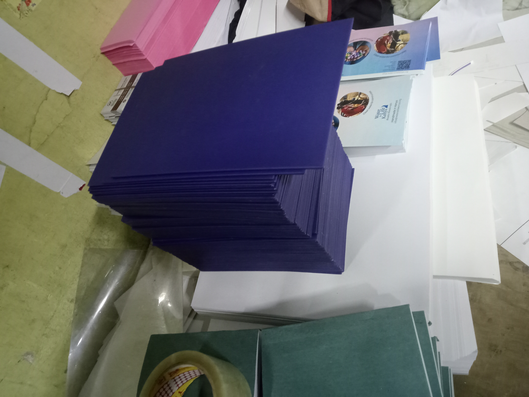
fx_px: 428
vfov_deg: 49.7
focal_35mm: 28
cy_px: 198
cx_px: 264
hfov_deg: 63.4
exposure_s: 1/25
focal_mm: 3.37
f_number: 2.2
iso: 1136
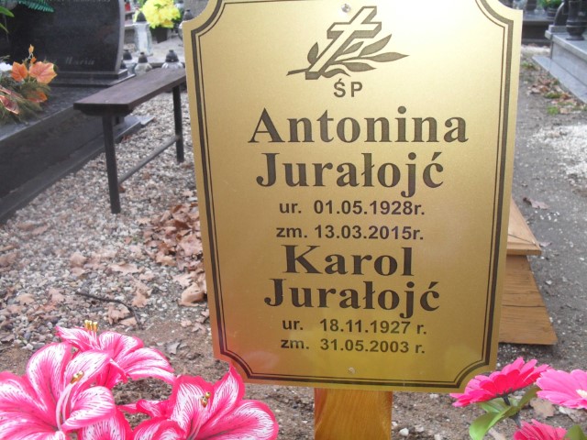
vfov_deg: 40.7
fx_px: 594
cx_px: 294
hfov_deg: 52.6
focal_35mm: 35
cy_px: 220
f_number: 3.2
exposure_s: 1/90
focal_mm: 6.3
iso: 120
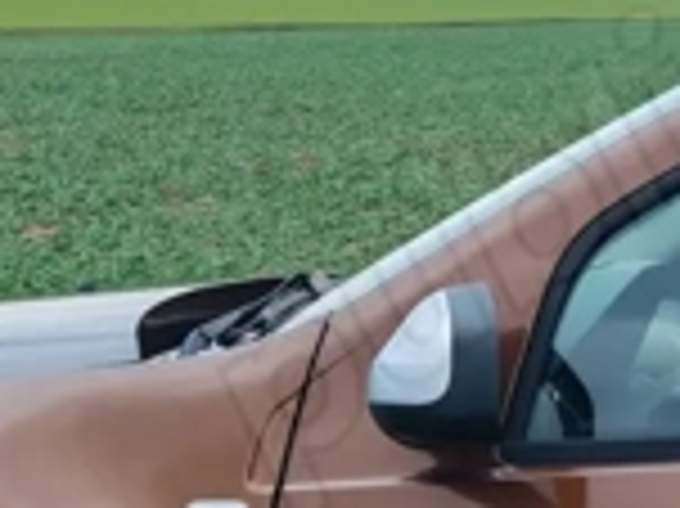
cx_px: 1225
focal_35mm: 179
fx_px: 3514
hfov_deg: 10.4
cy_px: 184
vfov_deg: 8.3
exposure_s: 1/100
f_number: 1.9
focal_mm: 6.67
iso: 64
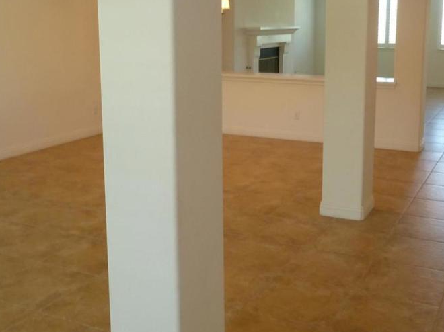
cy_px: 115
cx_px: 264
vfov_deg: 31.9
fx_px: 577
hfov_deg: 41.9
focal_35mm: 45
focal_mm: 4.7
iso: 160
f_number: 3.4
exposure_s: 1/30
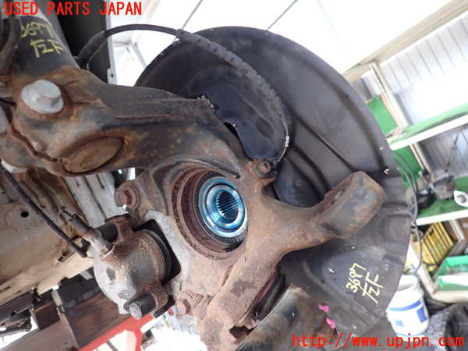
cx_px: 234
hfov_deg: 69.4
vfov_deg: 54.9
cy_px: 176
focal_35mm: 25
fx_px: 338
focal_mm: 4.5
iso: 250
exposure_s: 1/30
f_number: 2
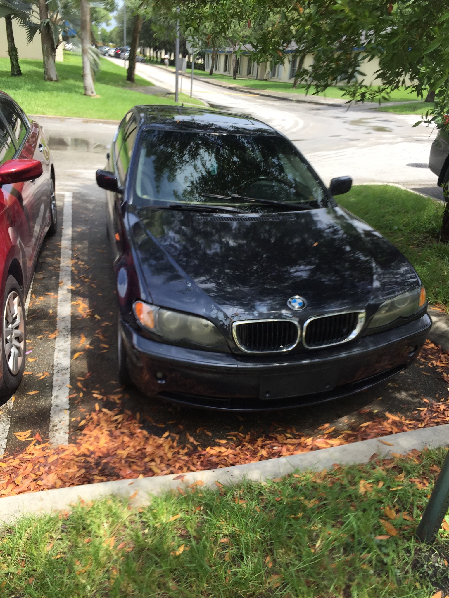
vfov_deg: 61.7
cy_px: 299
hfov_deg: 48.2
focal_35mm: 29
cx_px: 224
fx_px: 502
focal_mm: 4.15
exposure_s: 1/920
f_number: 2.2
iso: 32
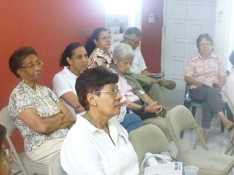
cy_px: 90
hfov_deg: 28.6
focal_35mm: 68
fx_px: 460
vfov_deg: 21.6
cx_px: 112
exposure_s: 1/30
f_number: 4.1
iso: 3200
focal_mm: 10.9
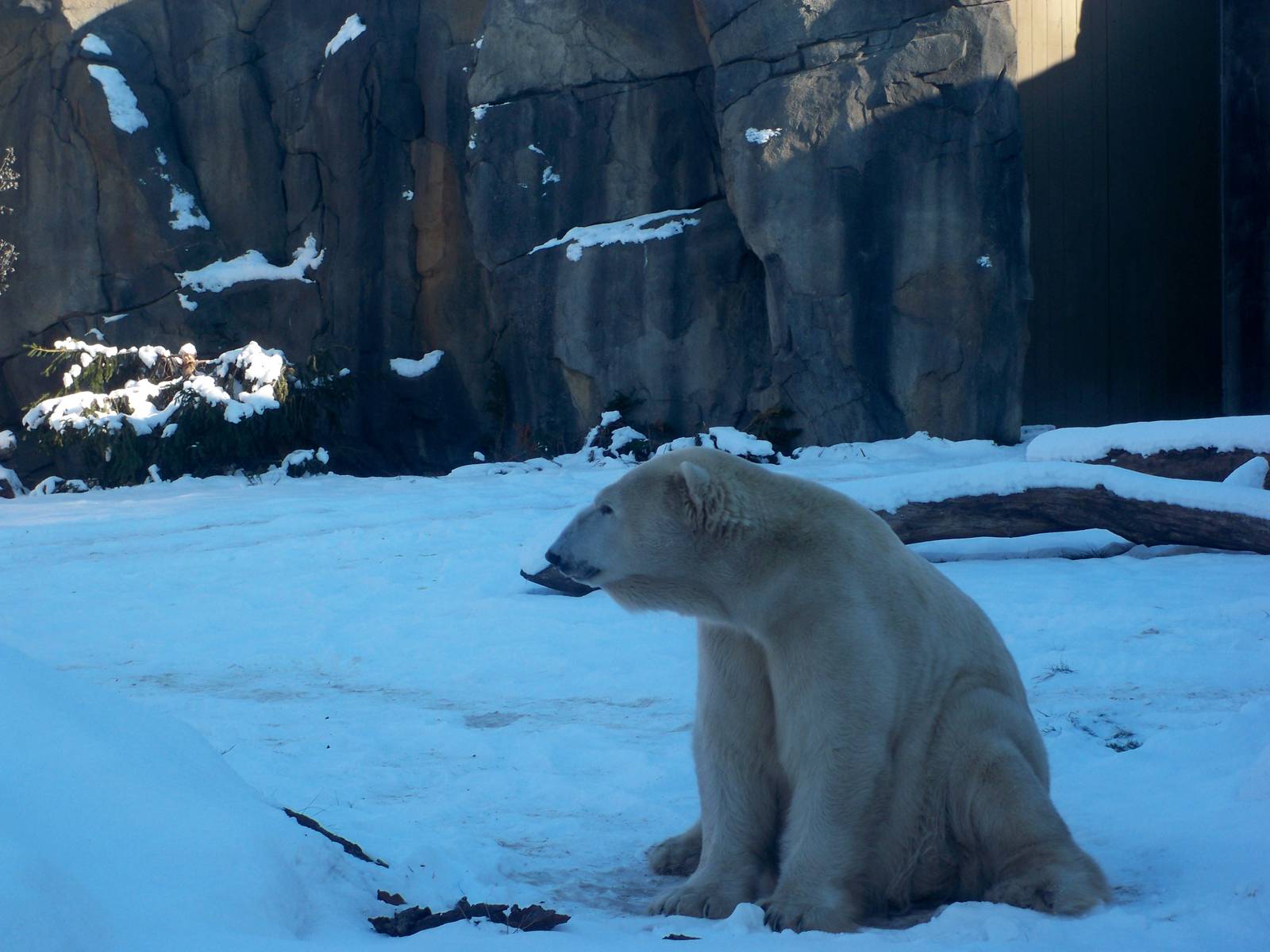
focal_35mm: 105
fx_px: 3852
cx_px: 635
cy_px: 476
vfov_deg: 14.1
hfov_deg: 18.7
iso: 80
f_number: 5.7
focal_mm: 18.8
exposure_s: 1/125
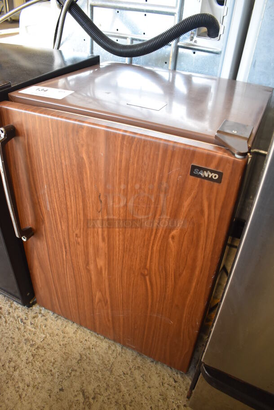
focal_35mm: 27
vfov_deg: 67.3
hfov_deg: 48.0
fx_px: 308
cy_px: 205
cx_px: 137
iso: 1000
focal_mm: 18
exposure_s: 1/125
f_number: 3.5
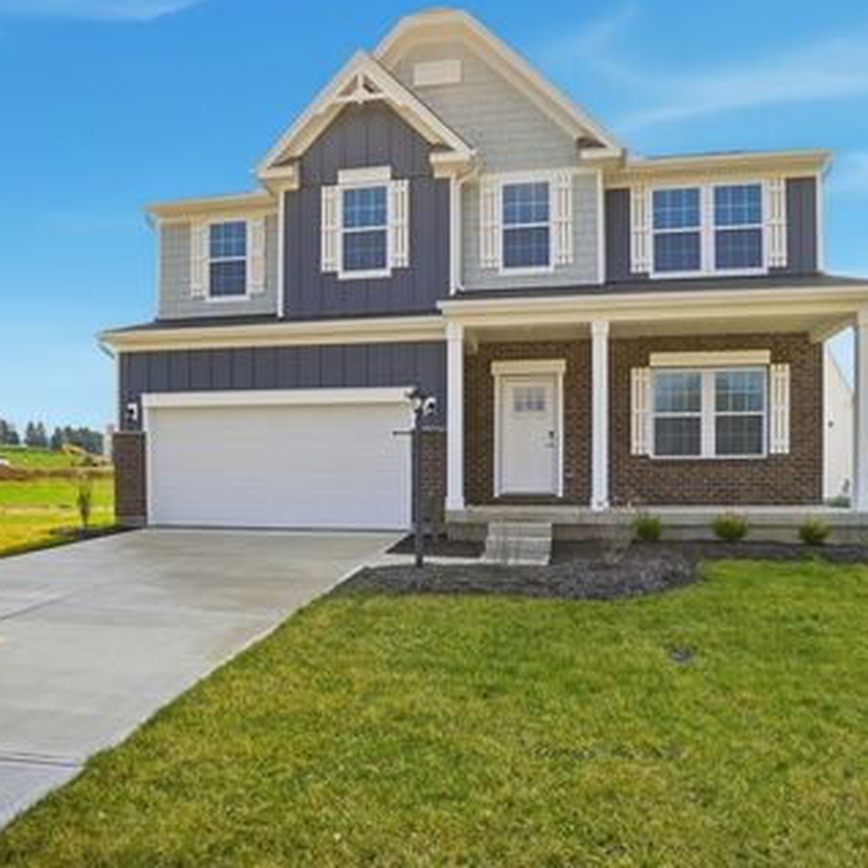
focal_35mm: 20
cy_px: 426
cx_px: 469
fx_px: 567
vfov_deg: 74.8
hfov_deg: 74.7
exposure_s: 1/4000
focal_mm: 10
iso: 100
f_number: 4
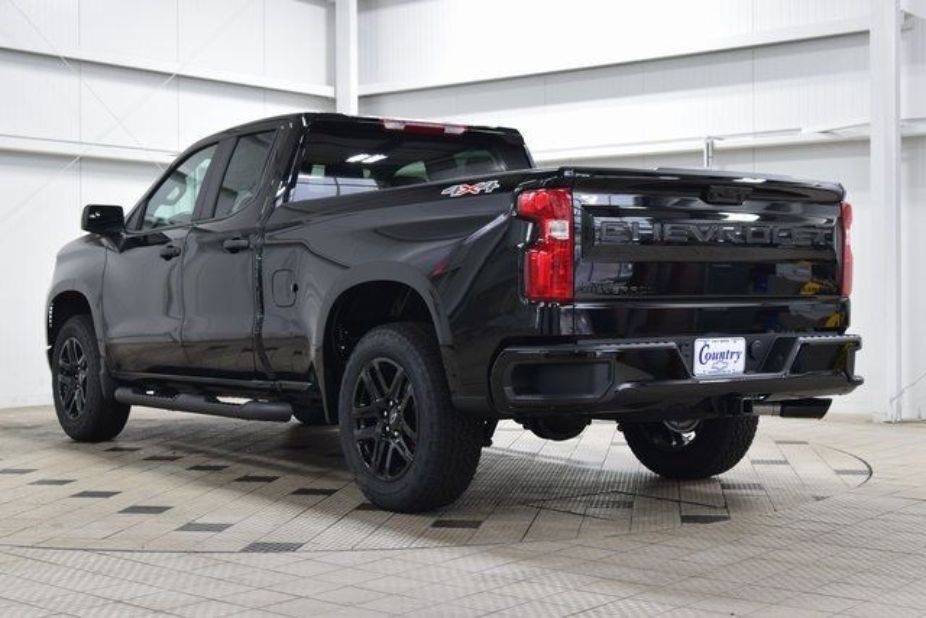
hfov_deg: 36.9
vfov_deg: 25.1
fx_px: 1389
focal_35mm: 54
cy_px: 309
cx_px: 463
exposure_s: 1/15
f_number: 6.3
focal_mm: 36
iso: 640
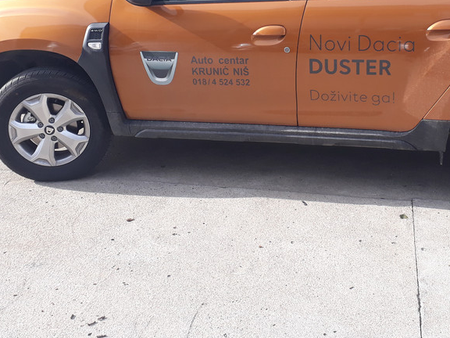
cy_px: 78
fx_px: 650
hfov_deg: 37.6
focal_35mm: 50
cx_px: 315
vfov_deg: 28.6
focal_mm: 3.6
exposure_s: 1/558
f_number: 1.9
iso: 40
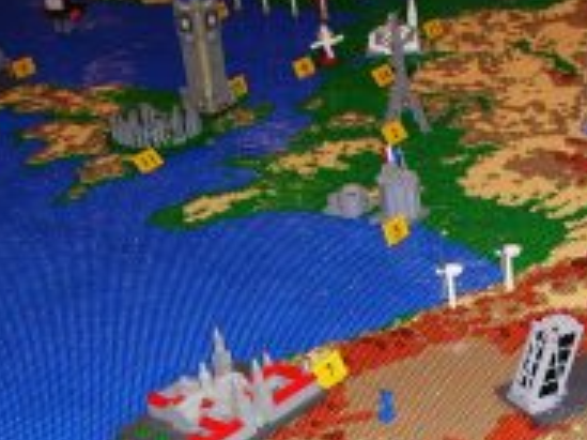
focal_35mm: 88
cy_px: 418
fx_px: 1491
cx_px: 635
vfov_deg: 16.5
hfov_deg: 21.2
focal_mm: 6
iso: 80
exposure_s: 1/60
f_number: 2.7
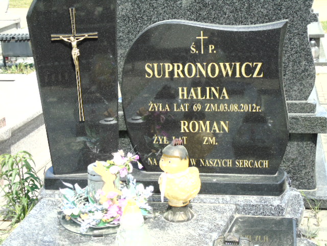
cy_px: 123
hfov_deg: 31.2
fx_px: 586
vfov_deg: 23.7
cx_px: 164
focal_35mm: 62
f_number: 4.5
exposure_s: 1/250
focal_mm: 11
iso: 80
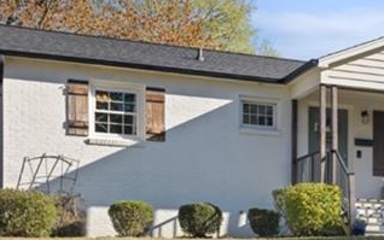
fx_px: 1099
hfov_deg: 19.0
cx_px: 432
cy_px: 177
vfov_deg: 12.4
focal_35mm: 105
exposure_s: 1/640
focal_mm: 32
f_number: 7.1
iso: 320
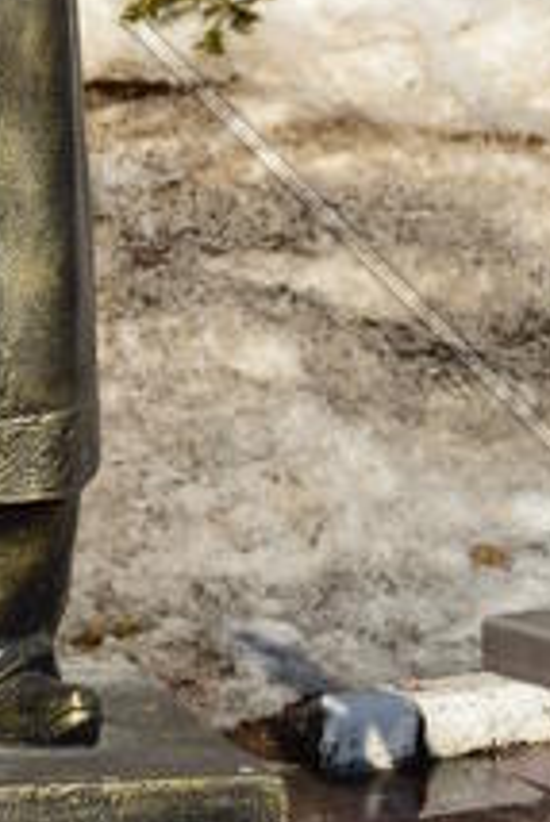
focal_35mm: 195
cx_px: -67
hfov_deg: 7.0
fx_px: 4461
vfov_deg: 10.4
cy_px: -177
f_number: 4.8
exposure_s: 1/800
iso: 100
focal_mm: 48
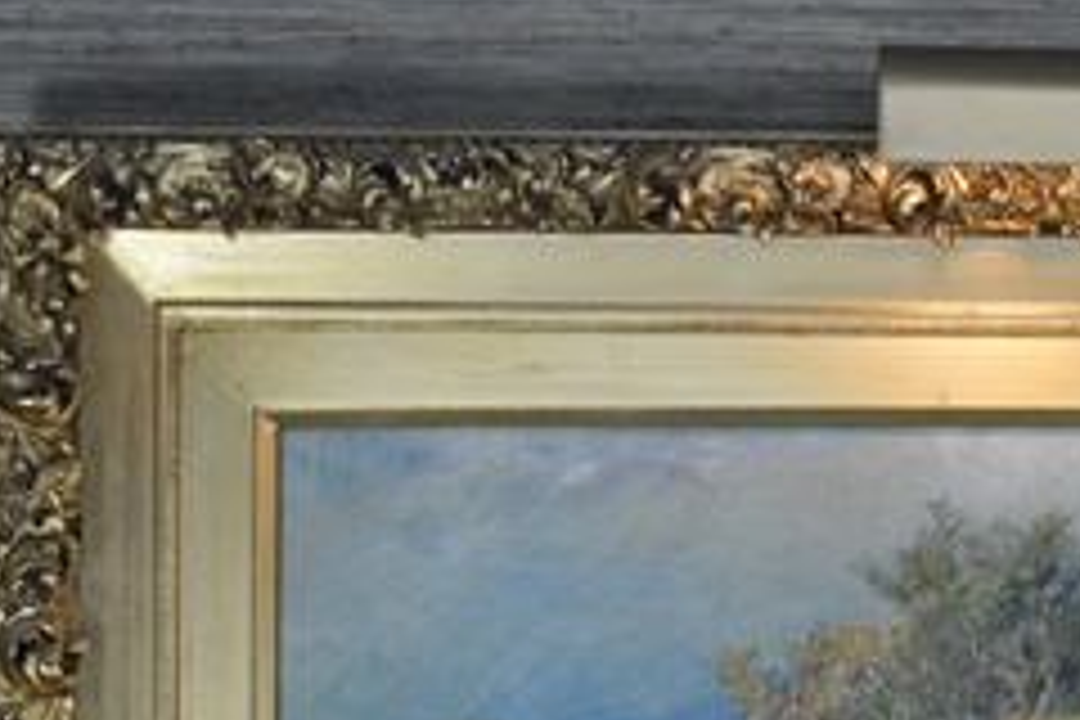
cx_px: 1188
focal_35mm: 135
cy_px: 963
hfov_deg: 14.8
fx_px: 4050
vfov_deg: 9.9
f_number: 4.2
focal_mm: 24
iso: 400
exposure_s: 1/80
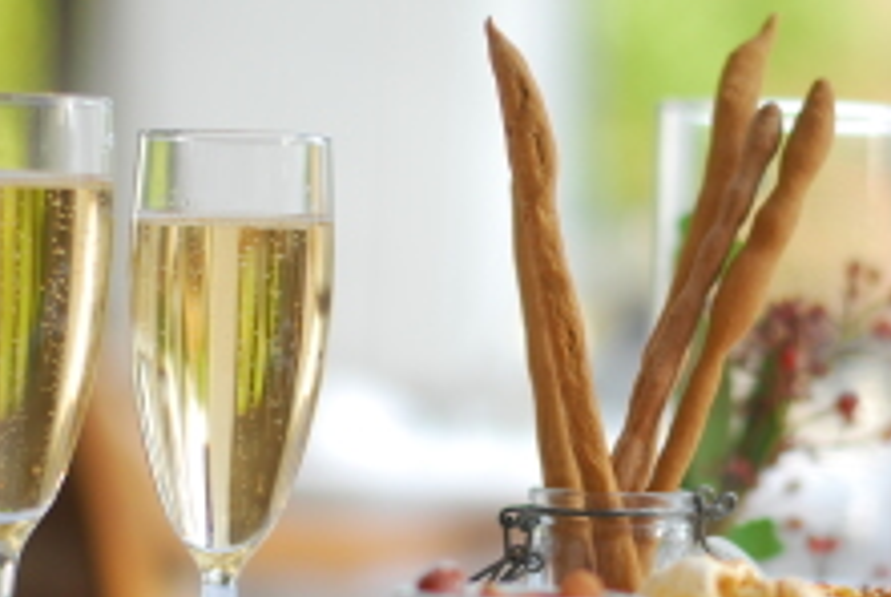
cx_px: 593
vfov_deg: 9.3
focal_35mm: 148
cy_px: 440
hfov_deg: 13.8
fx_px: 3668
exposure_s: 1/500
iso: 200
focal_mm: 50
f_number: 1.8
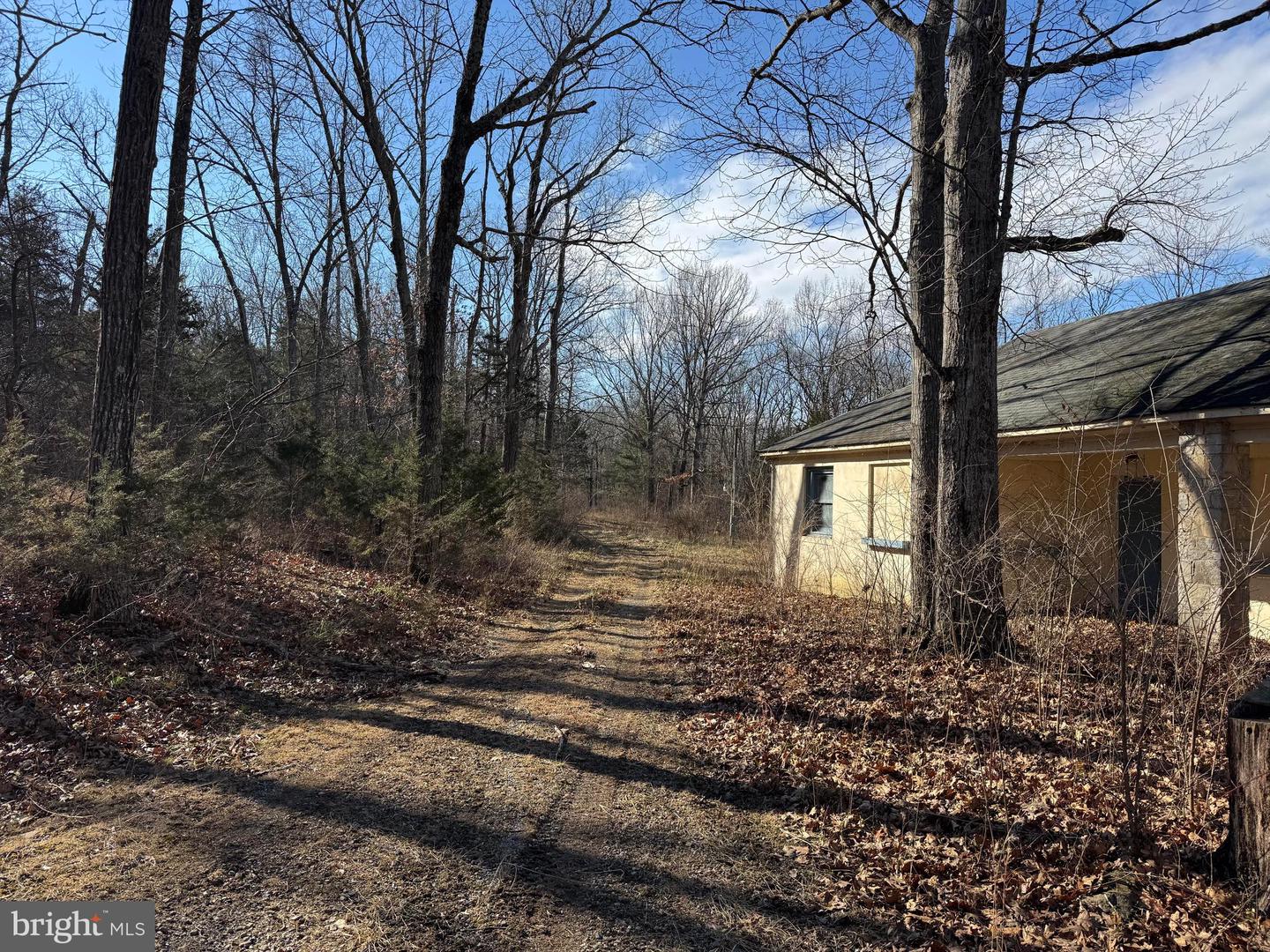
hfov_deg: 71.6
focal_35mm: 24
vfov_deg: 56.8
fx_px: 881
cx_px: 635
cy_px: 476
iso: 80
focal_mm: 6.76
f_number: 1.78
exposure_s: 1/2959
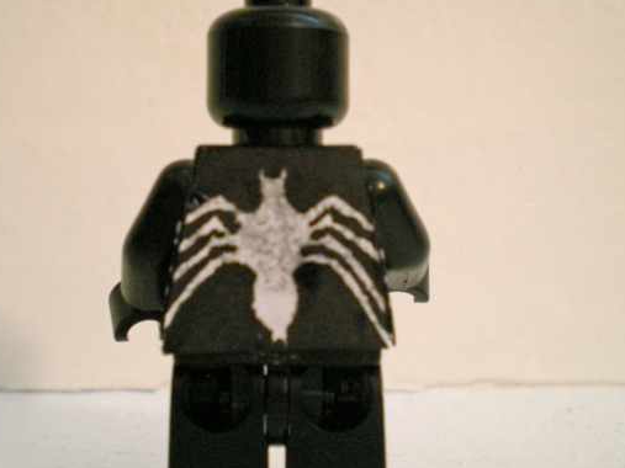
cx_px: 298
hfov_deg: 32.2
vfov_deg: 24.4
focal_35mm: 60
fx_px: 1083
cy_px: 201
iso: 274
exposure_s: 1/8
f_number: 3.1
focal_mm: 6.3
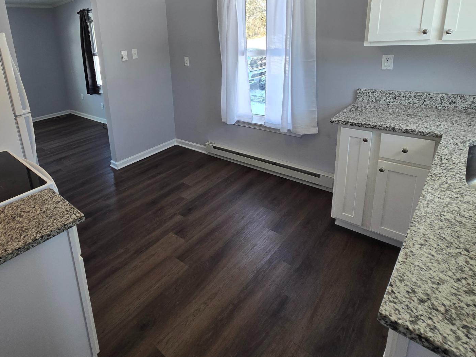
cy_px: 112
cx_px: 172
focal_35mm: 19
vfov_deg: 66.4
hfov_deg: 82.7
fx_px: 261
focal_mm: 2.2
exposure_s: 1/120
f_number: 2.2
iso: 64
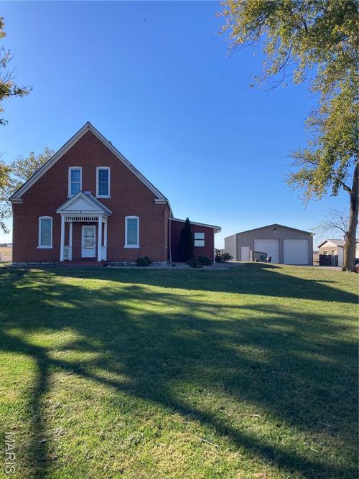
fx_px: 387
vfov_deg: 63.5
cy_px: 240
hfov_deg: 49.7
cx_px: 180
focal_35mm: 28
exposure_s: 1/1517
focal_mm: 3.99
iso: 20
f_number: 1.8
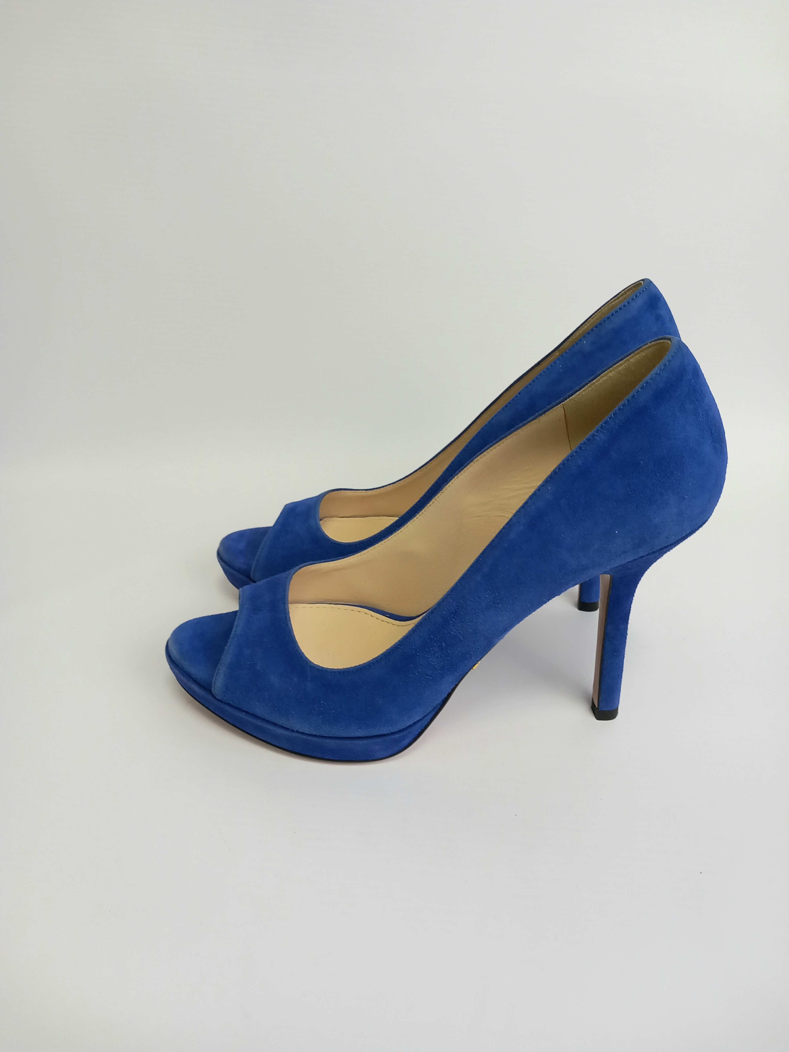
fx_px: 821
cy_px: 526
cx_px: 394
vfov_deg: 65.3
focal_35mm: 27
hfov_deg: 51.4
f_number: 1.8
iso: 80
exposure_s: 1/50.3
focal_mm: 4
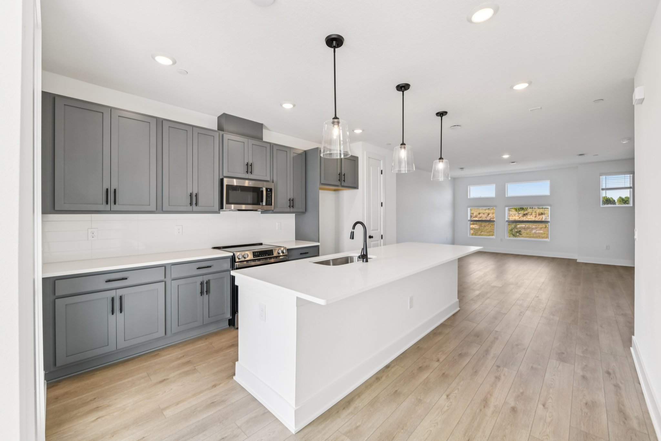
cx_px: 330
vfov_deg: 77.3
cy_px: 220
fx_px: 275
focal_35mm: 15
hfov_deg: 100.4
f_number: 8
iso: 400
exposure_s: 1/60
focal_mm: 15
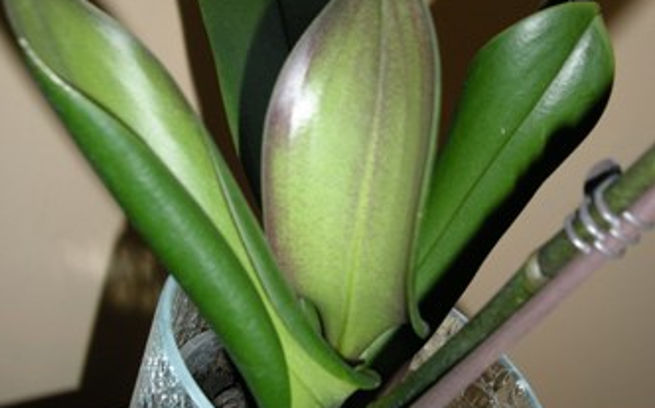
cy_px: 207
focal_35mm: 53
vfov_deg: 24.4
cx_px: 326
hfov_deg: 38.2
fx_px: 945
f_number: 2.8
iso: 64
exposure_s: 1/60
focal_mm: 7.9
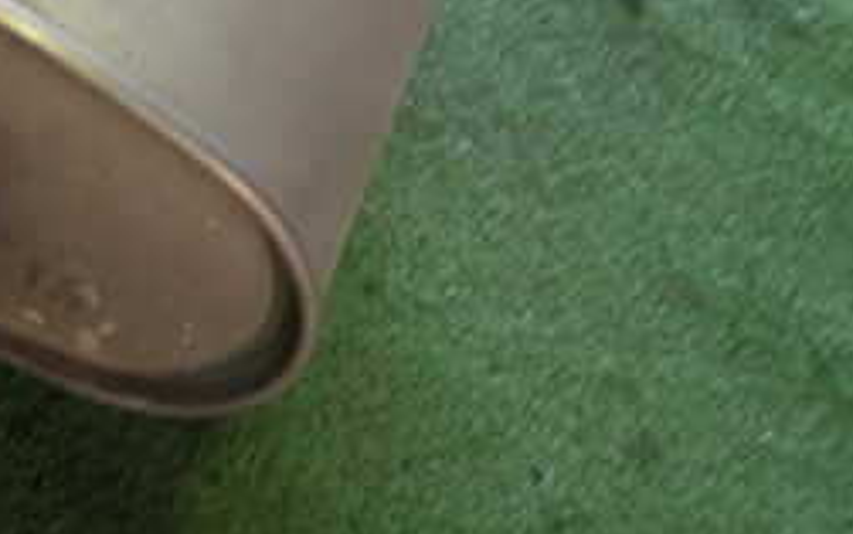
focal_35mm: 76
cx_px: -58
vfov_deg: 16.5
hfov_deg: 25.4
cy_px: -82
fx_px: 1767
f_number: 2.3
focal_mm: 5.4
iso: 320
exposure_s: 1/30
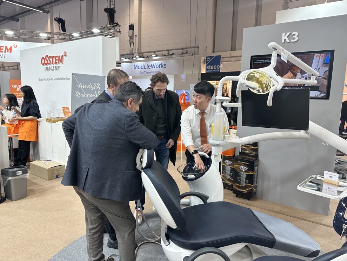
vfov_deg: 56.8
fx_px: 241
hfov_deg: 71.6
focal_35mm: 24
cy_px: 130
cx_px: 174
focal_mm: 6.86
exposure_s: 1/100
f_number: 1.78
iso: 80
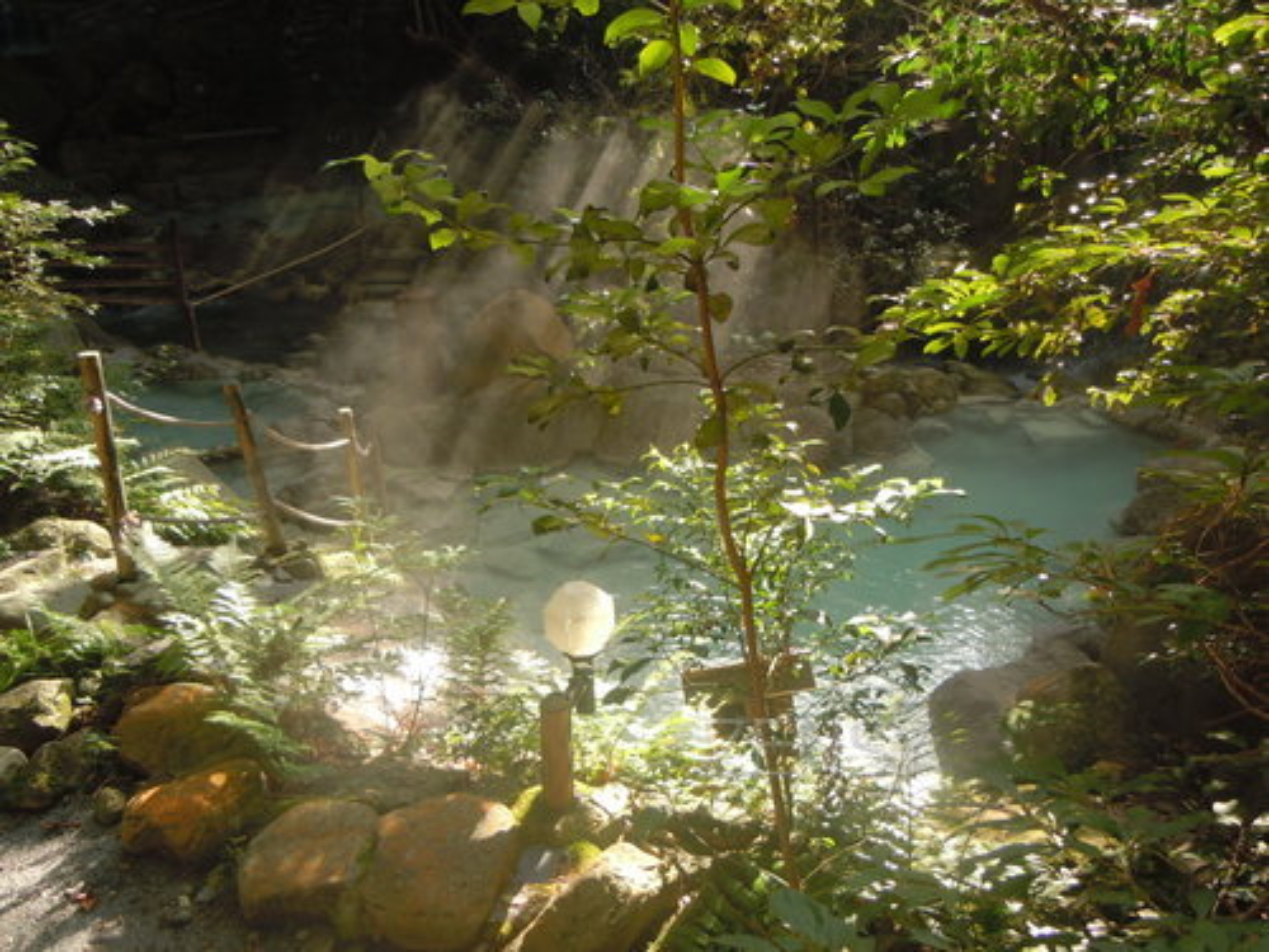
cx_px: 634
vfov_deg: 46.8
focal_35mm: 30
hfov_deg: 60.0
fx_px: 1100
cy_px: 476
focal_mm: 5.4
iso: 100
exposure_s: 1/80
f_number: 3.5
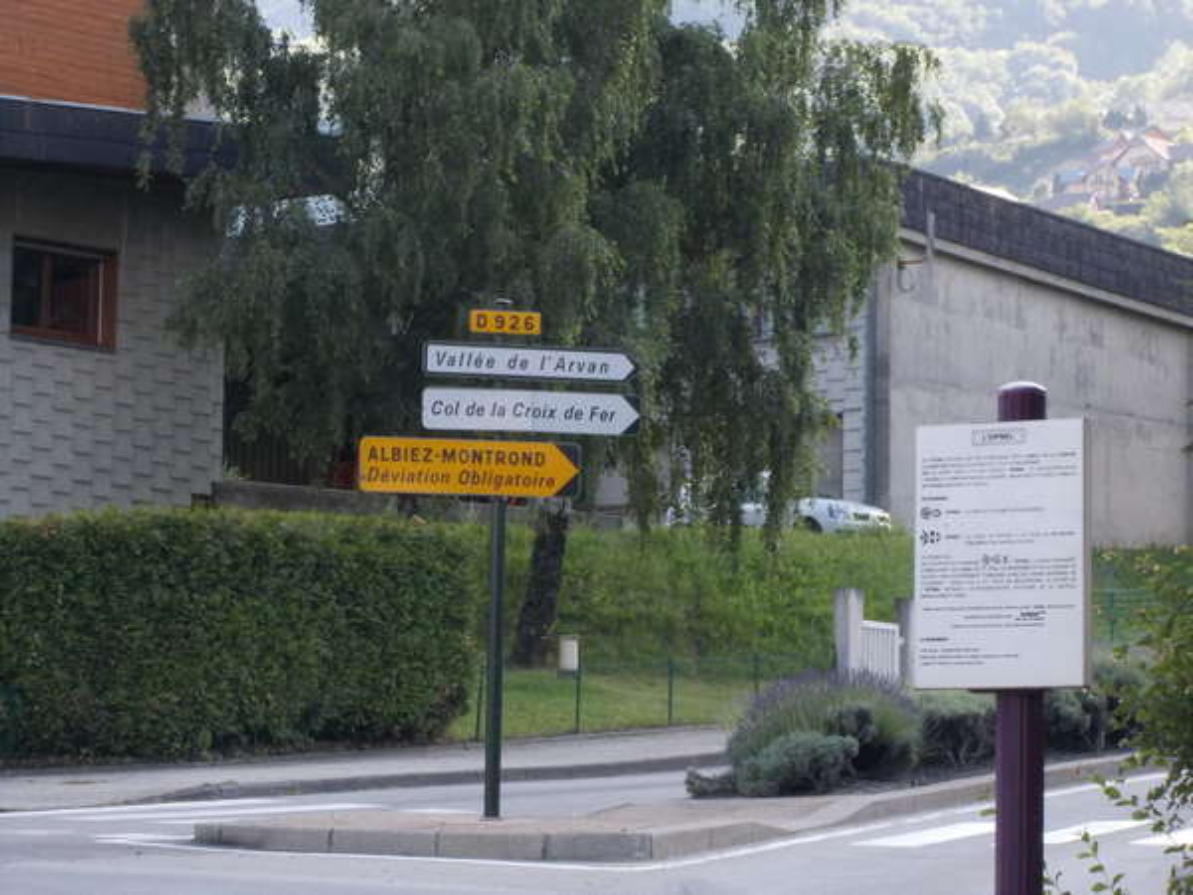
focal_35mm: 140
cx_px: 596
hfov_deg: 14.1
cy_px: 448
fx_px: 4825
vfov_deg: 10.6
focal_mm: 20
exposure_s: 1/60
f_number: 6.8
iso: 125
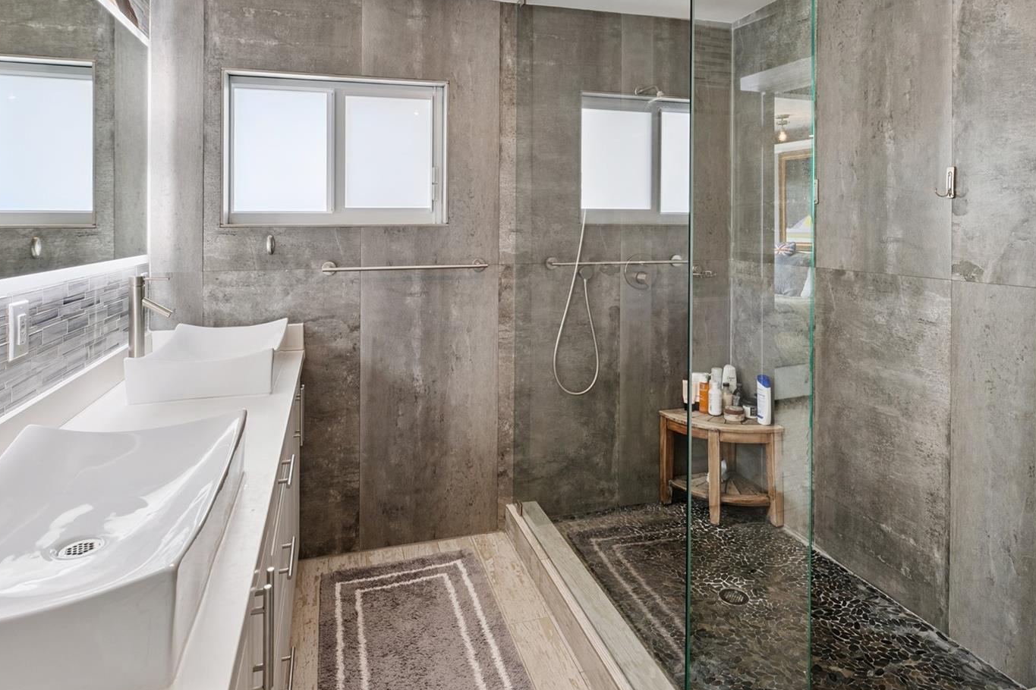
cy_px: 268
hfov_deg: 81.2
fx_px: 604
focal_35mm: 21
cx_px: 535
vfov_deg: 58.9
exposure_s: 1/10
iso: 250
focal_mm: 14
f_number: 7.1
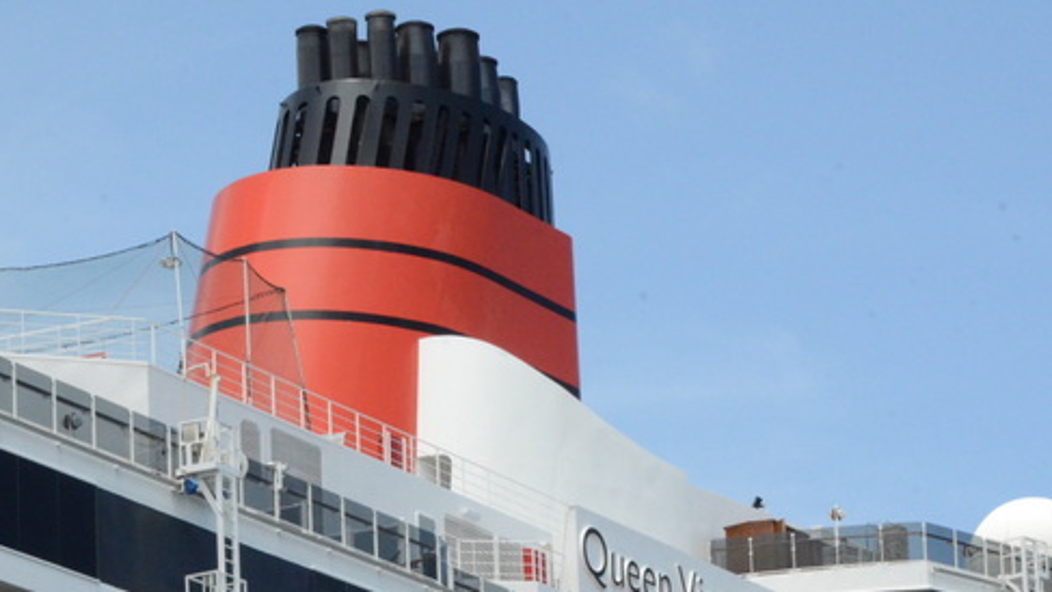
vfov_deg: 5.9
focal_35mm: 206
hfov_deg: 10.5
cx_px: 618
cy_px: 527
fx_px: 5747
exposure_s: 1/1000
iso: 3200
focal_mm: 80
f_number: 29
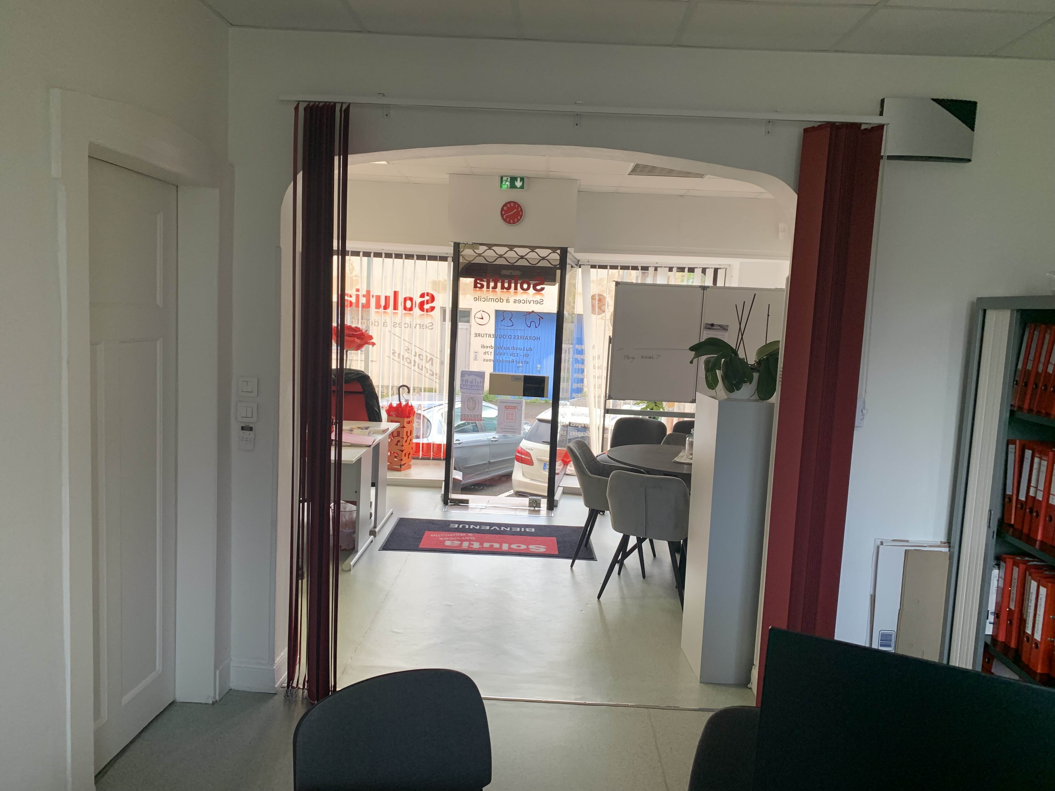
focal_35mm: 26
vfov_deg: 53.1
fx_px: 792
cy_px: 396
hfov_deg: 67.3
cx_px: 528
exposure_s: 1/100
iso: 100
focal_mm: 4.25
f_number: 1.8
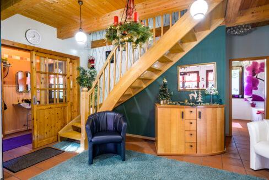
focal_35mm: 20
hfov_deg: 85.4
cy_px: 90
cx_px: 134
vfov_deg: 63.3
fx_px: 146
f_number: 9
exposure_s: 1/2
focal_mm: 19.5
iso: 200
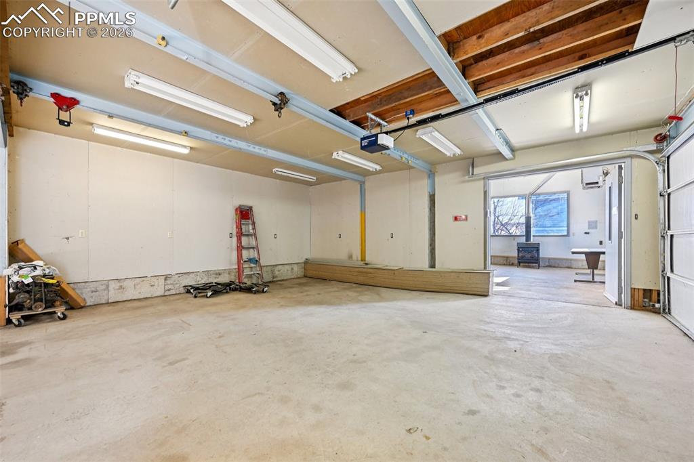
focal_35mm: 14
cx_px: 347
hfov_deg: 104.3
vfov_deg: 81.2
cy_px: 231
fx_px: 270
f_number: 11
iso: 400
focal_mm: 14
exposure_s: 1/8
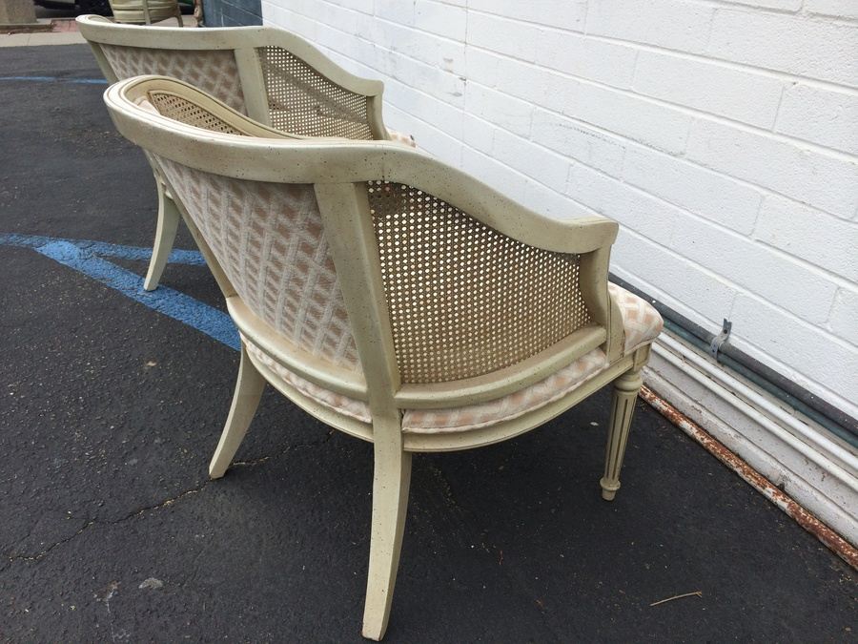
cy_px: 322
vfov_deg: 46.8
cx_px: 429
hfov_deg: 60.0
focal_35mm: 30
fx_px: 744
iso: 32
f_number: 2.2
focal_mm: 4.12
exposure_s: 1/1414
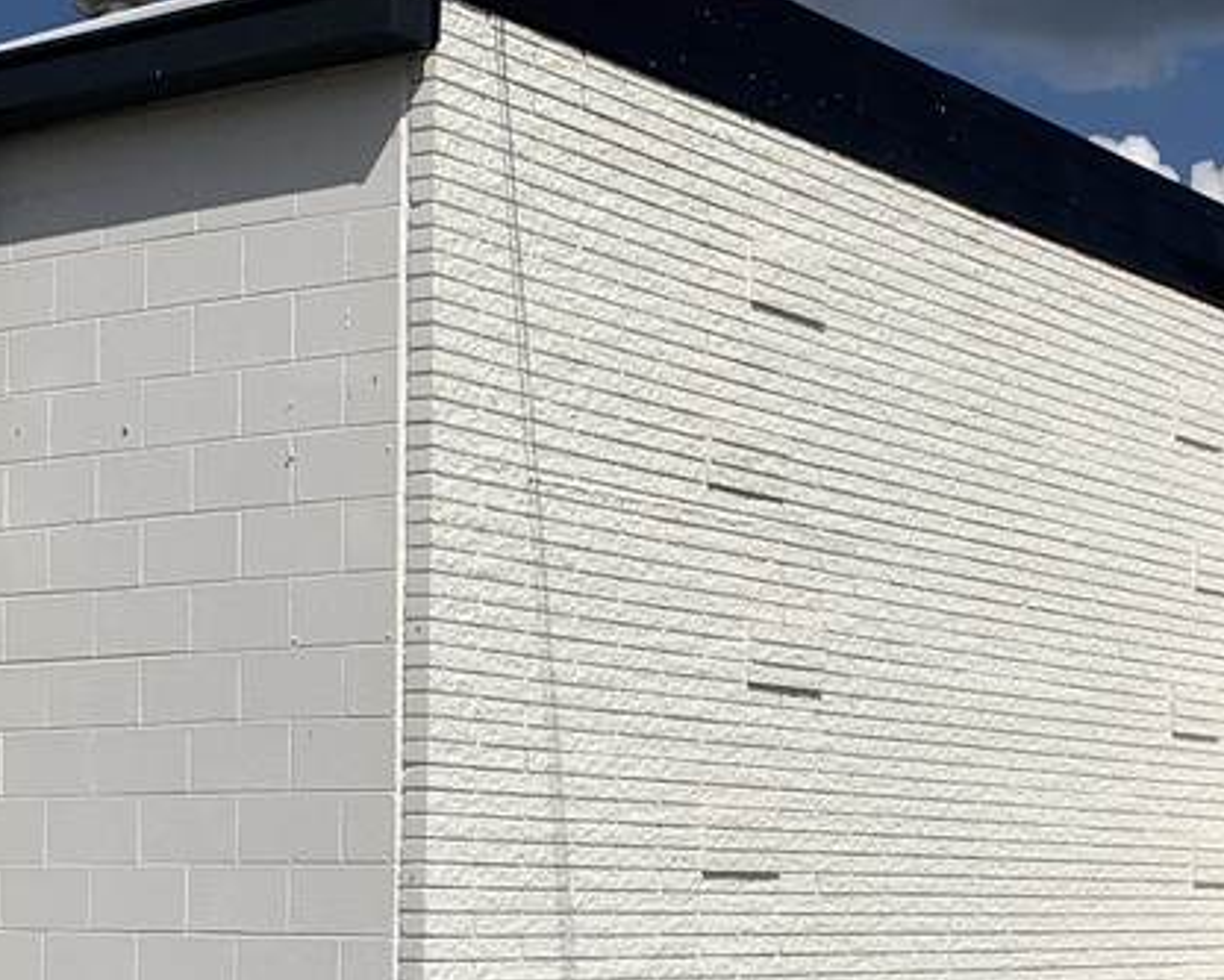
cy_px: 918
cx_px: 1018
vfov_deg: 19.2
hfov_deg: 24.0
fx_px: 2826
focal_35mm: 78
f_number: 1.8
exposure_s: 1/7407
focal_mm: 4.25
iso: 25
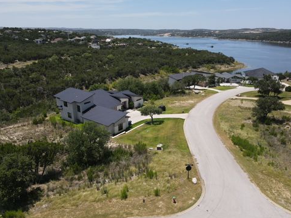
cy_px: 111
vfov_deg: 54.9
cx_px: 149
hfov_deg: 69.4
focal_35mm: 25
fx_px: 210
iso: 100
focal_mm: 4.5
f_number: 2.8
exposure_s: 1/800
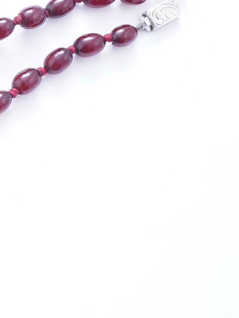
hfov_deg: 8.4
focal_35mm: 161
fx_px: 1483
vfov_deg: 12.2
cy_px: 229
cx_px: -344
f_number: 14
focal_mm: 30
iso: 250
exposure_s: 1/30
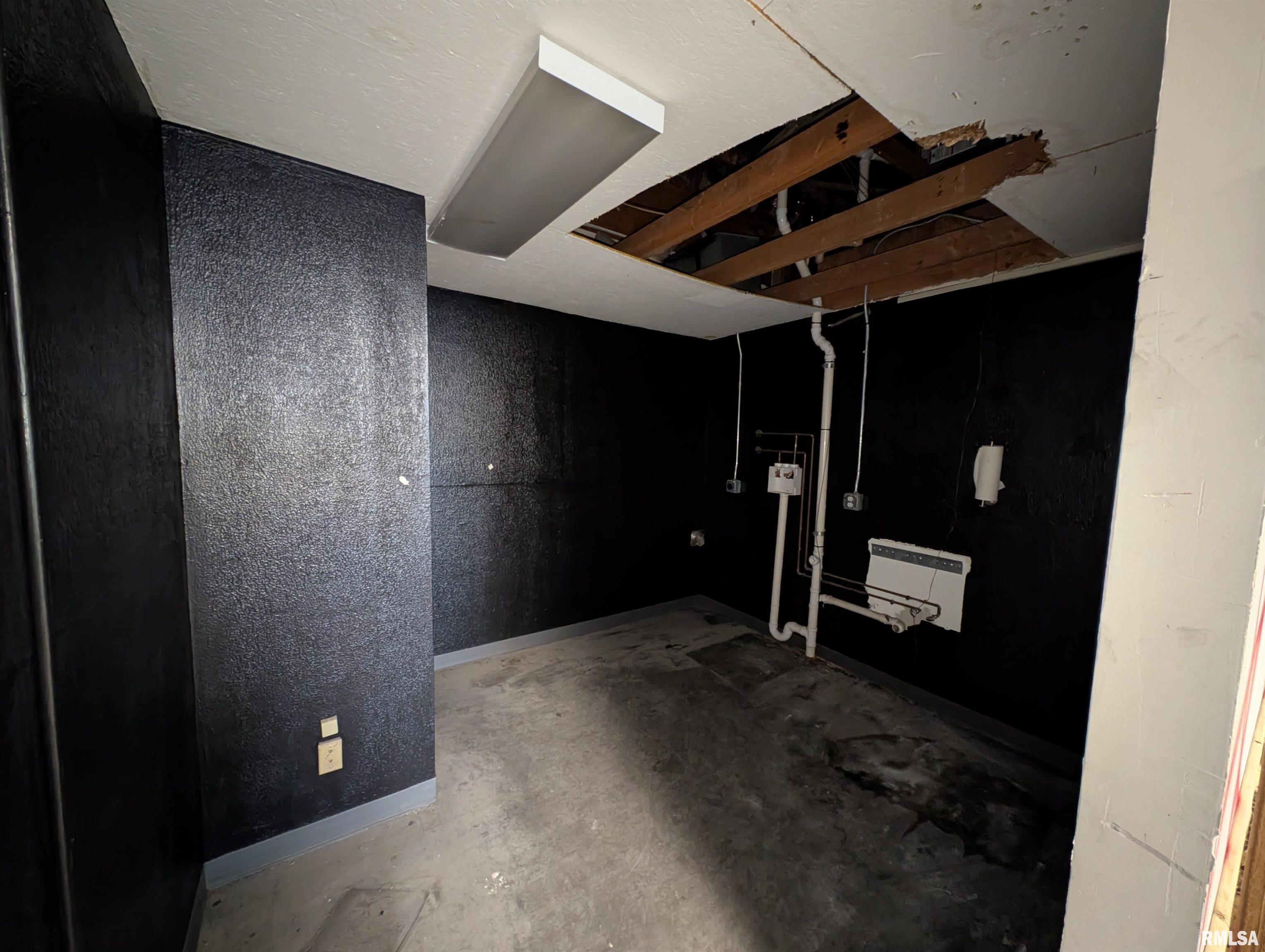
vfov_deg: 94.6
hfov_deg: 110.5
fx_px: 439
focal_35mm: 12
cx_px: 632
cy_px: 476
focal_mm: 2.23
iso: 2522
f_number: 1.95
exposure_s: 1/15
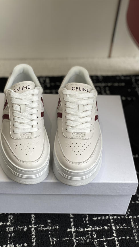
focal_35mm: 57
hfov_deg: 21.0
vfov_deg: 36.6
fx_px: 374
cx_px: 51
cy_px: 123
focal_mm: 6
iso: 20
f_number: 2
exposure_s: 1/268
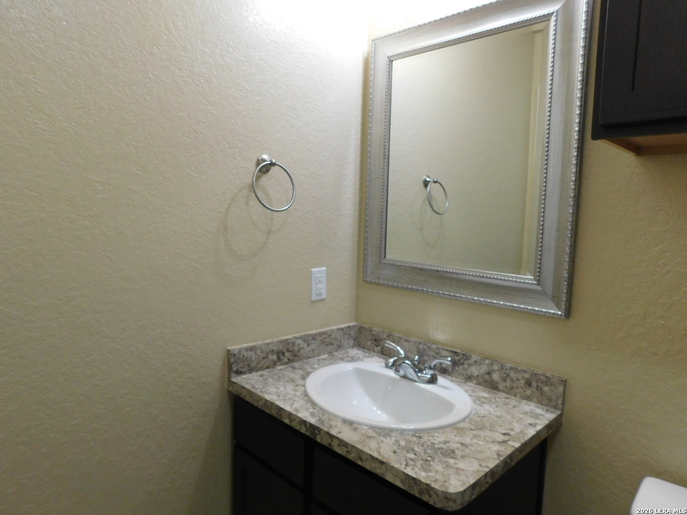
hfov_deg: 73.9
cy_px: 258
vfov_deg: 58.9
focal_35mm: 23
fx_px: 456
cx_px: 344
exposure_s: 1/30
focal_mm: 4
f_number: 3
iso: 320
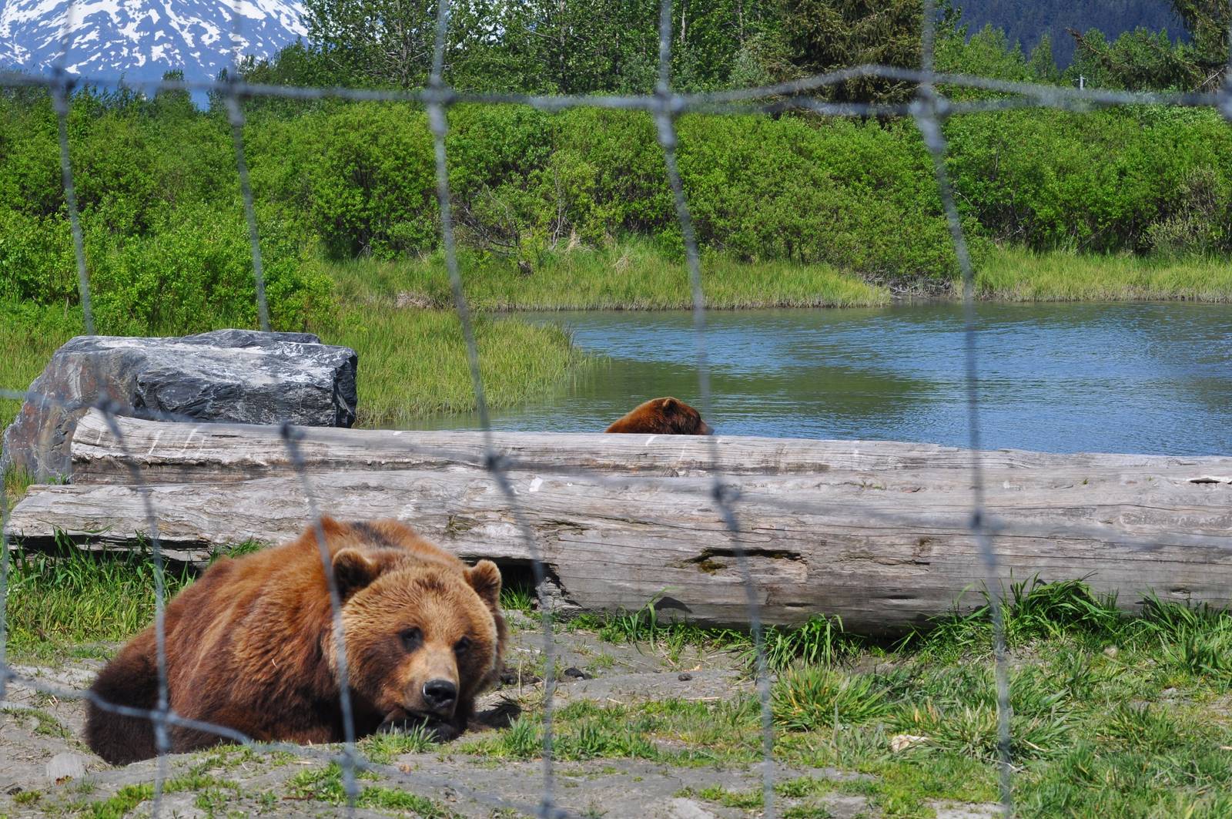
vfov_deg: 13.0
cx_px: 616
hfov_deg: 19.5
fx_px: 3589
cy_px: 410
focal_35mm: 105
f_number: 11
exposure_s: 1/400
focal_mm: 70
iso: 200
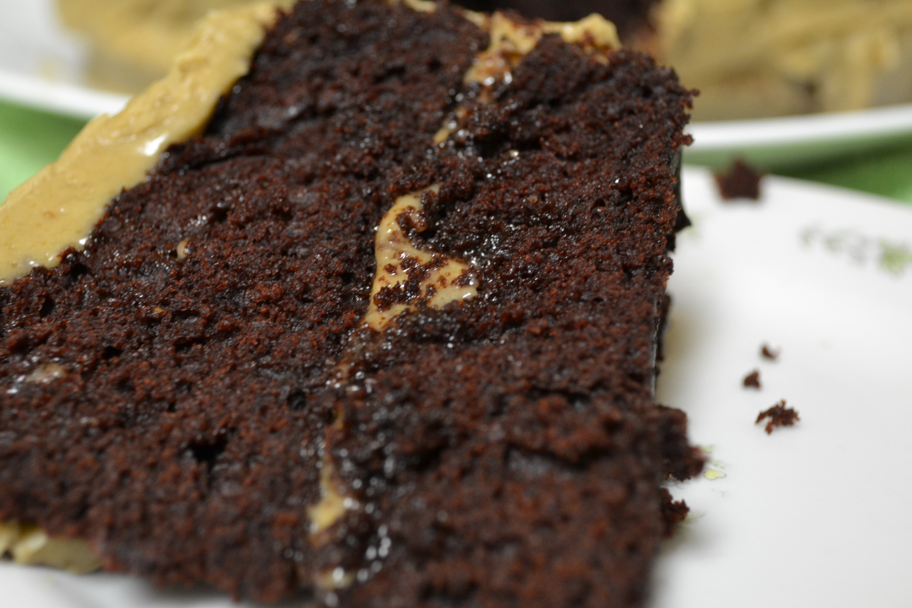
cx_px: 376
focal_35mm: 66
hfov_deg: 30.5
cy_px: 300
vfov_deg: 20.6
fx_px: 1672
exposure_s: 1/15
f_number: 4.8
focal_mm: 32
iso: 900
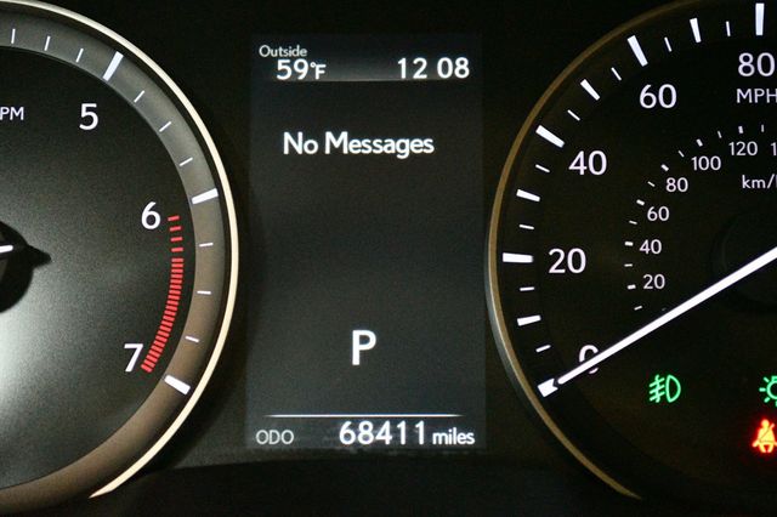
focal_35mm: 69
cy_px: 258
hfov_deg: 29.3
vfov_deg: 19.7
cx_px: 388
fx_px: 1488
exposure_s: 1/60
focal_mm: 46
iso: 12800
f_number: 5.3
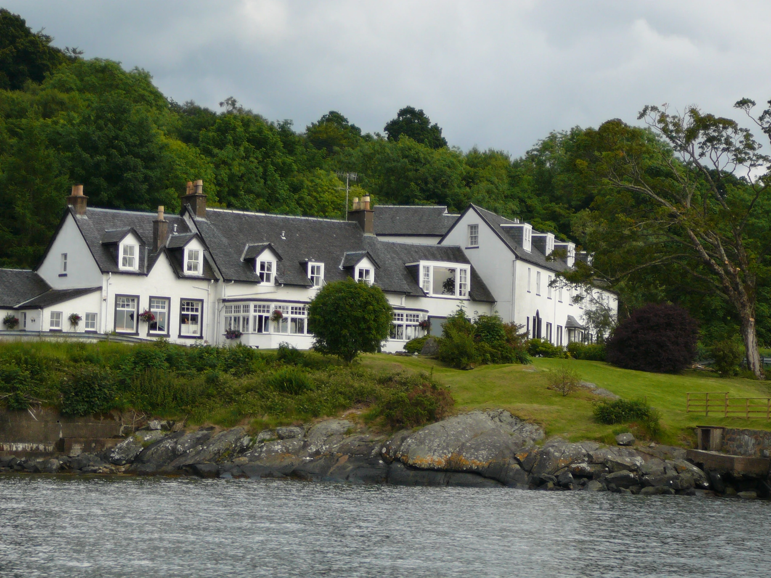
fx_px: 2495
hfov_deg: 17.6
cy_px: 289
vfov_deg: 13.2
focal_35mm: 112
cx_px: 386
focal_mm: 16.6
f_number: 3.9
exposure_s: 1/320
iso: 80
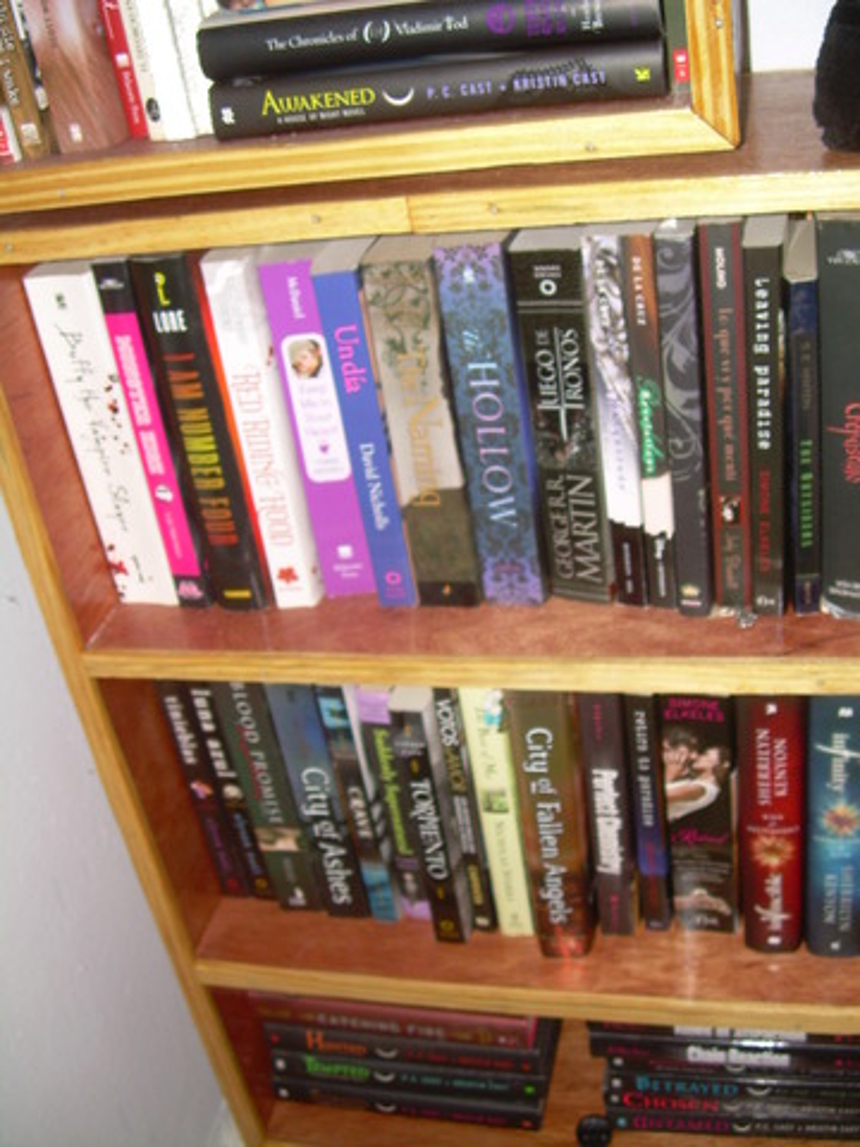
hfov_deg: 37.7
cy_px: 574
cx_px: 430
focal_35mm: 38
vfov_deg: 49.0
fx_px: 1259
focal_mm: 6.3
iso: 50
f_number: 2.8
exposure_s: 1/60
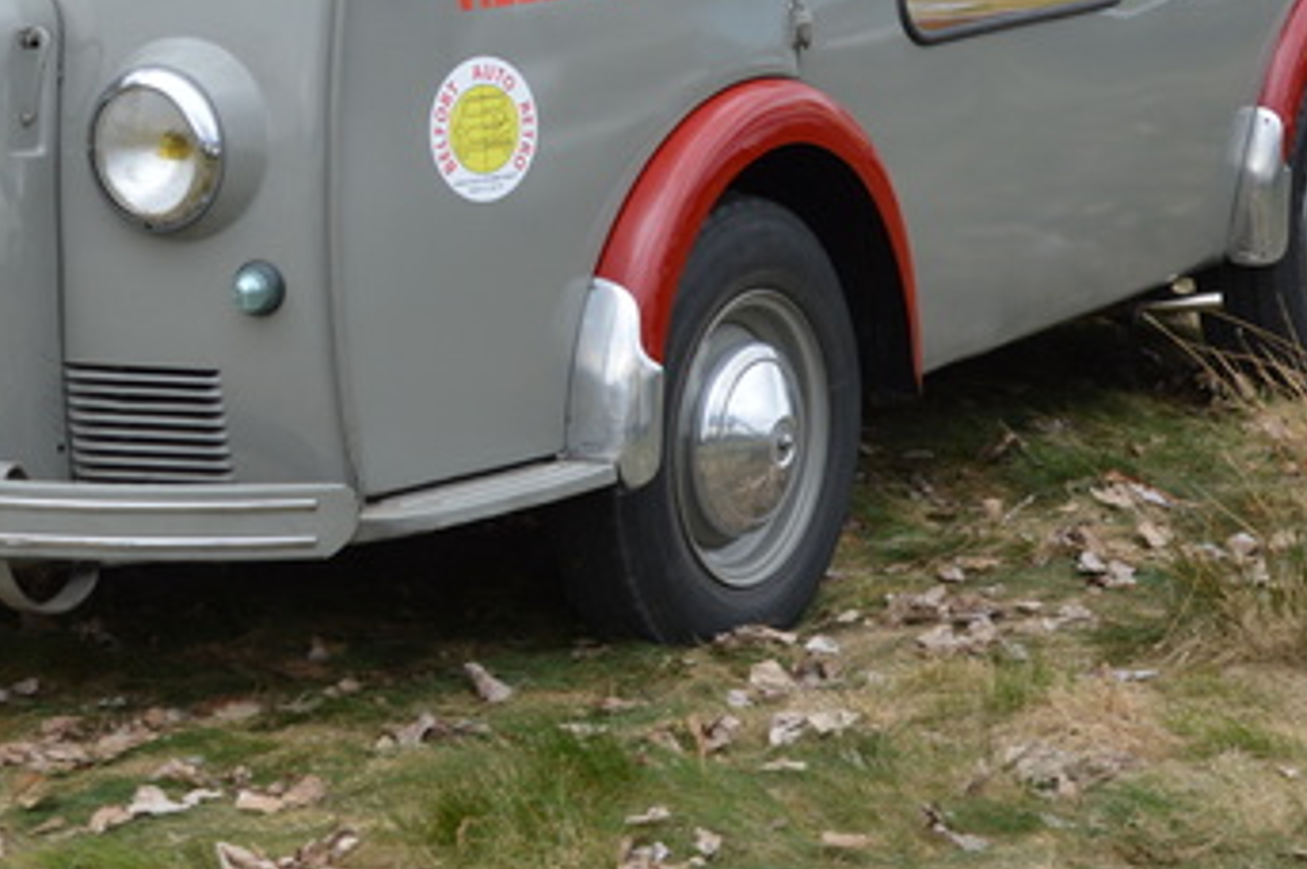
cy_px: -126
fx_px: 4062
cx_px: 282
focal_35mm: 112
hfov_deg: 18.1
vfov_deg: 12.0
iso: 100
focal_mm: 32
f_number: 5.6
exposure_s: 1/125
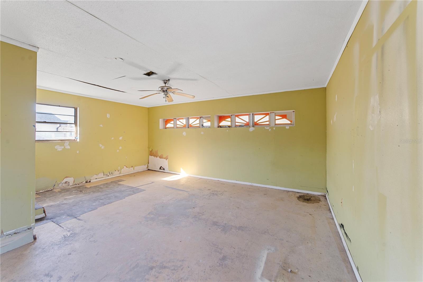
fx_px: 165
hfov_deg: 104.2
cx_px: 212
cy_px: 141
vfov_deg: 81.2
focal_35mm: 14
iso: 160
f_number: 8
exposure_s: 1/1.67
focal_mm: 14
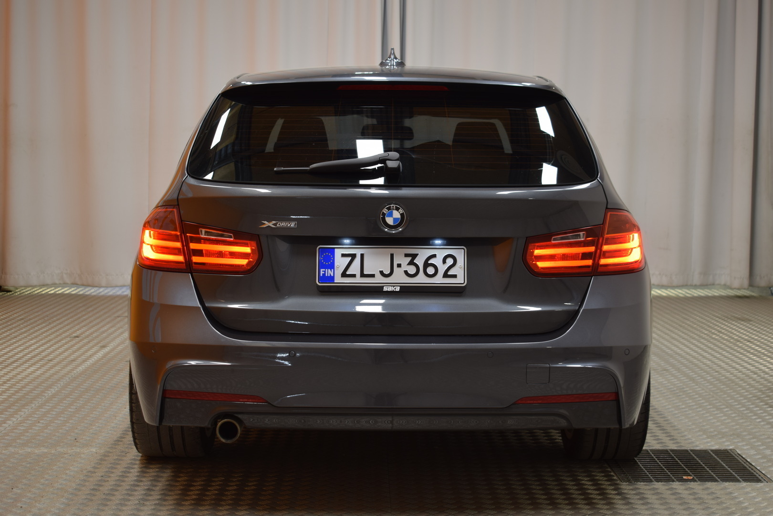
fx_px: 1288
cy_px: 258
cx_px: 386
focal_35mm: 60
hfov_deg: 33.4
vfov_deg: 22.6
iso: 100
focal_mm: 40
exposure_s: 1/8
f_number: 5
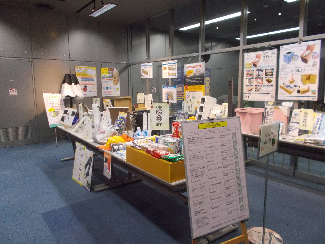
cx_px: 162
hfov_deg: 67.3
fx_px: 244
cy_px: 122
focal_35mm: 26
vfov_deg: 53.1
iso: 640
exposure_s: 1/125
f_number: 3.2
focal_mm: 4.6
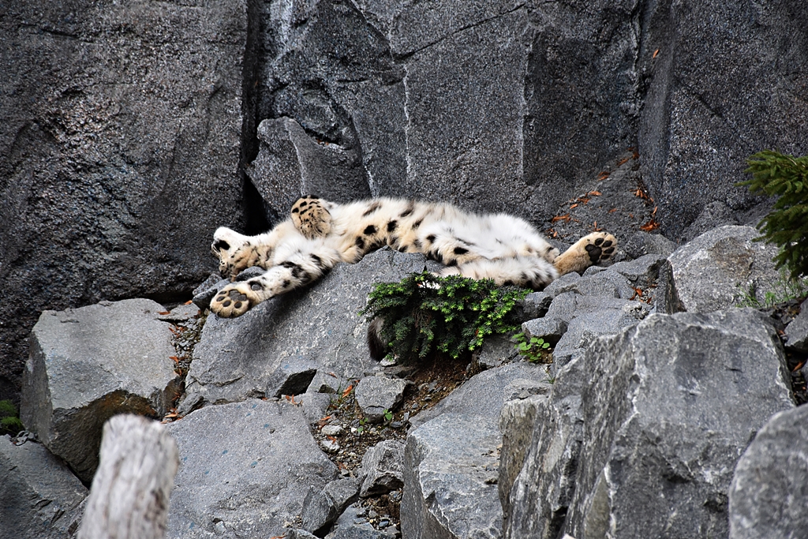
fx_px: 4714
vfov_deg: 6.5
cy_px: 270
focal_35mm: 210
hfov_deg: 9.8
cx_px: 404
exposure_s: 1/250
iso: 720
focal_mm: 140
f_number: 5.6
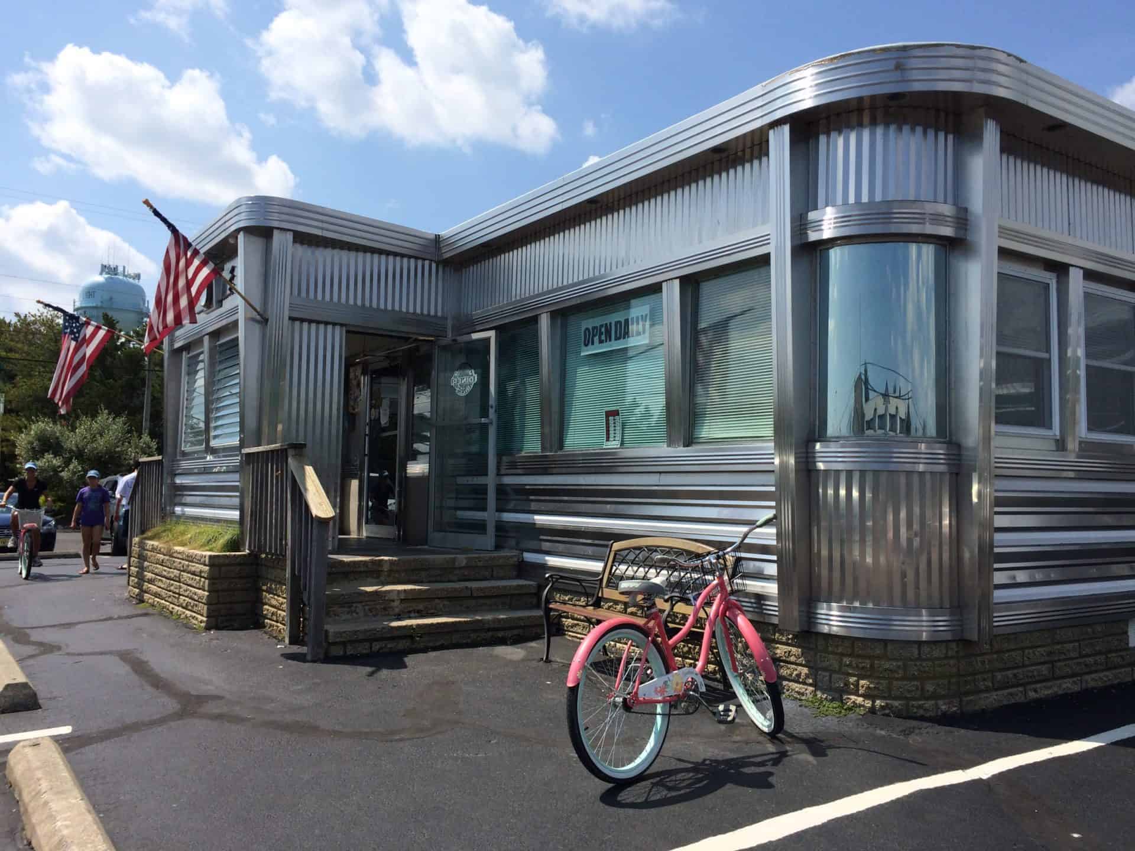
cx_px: 568
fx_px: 951
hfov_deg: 61.7
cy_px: 426
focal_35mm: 29
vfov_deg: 48.2
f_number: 2.2
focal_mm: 4.15
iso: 32
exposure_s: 1/3165
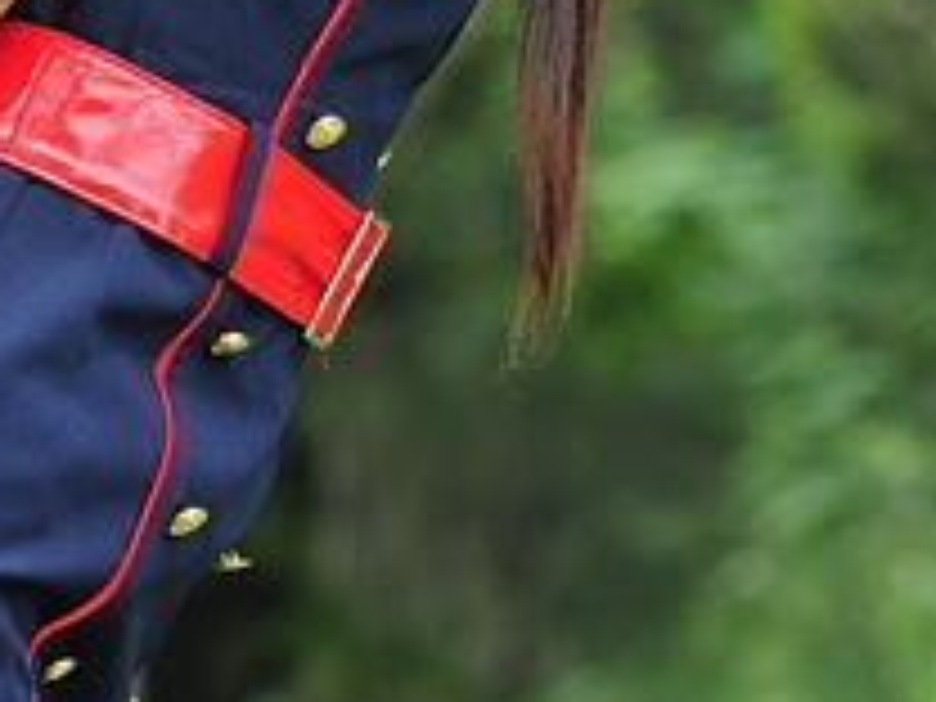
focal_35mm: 496
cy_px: 585
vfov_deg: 3.0
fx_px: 13412
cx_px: 770
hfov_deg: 4.0
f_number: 3.2
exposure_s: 1/320
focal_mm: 70
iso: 200
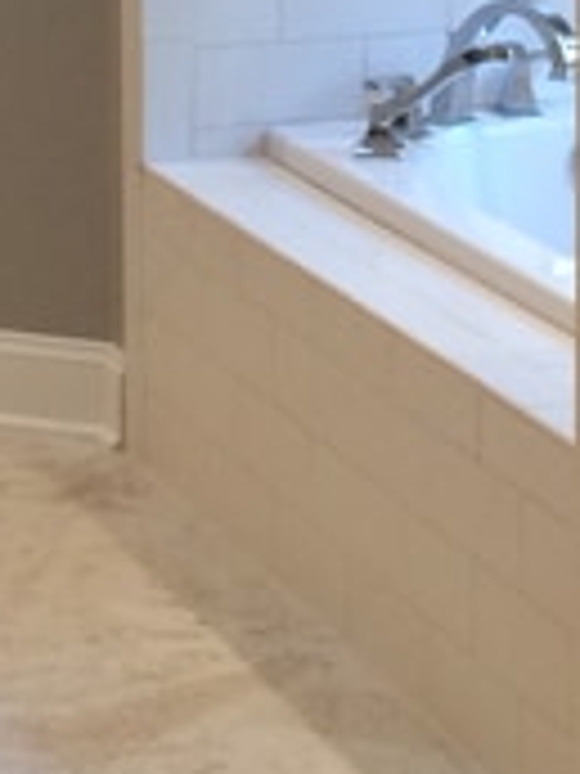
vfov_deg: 11.0
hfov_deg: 8.5
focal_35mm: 174
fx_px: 3887
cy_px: -328
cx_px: 369
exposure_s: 1/30
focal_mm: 4.12
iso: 50
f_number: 2.2
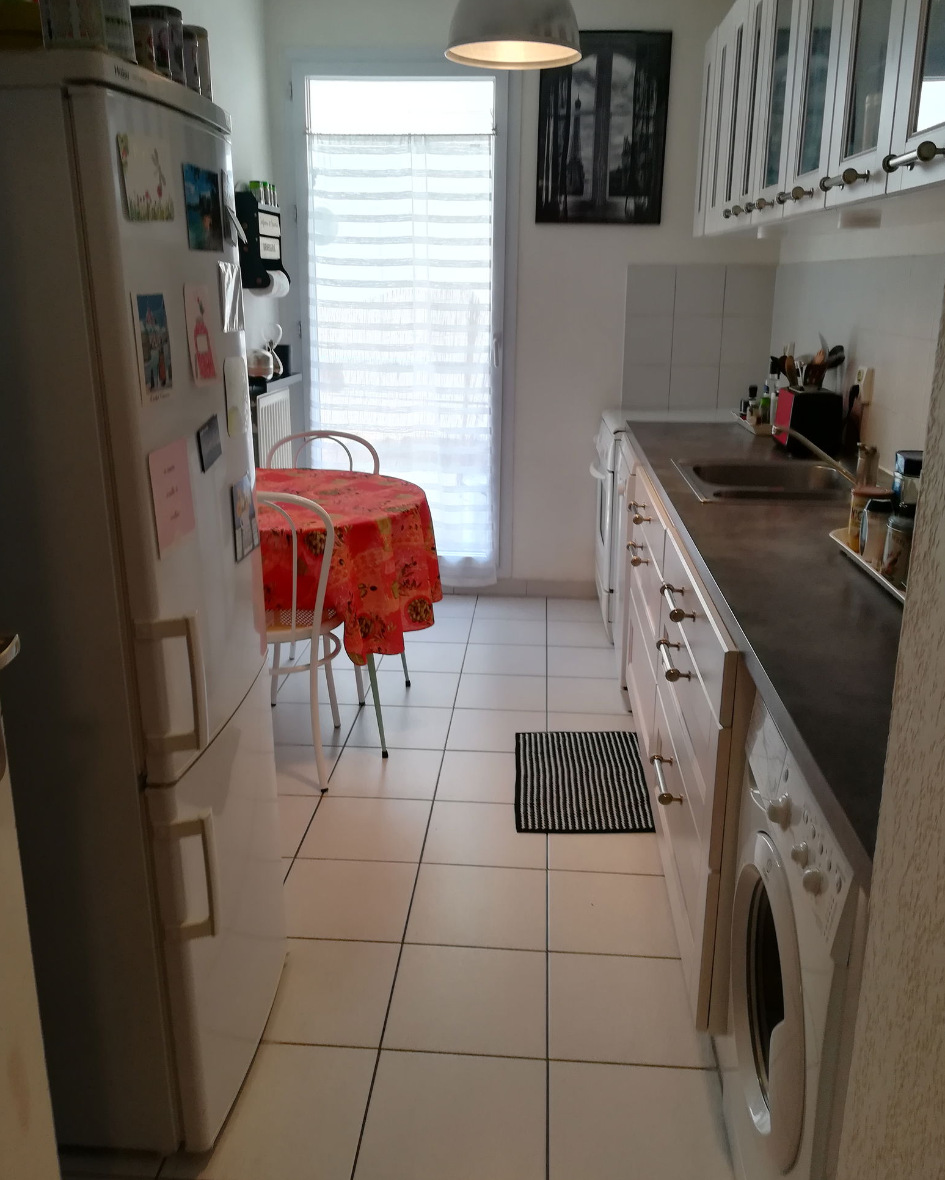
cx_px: 475
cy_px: 559
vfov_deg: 62.2
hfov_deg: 51.5
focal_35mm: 28
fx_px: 979
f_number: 2.2
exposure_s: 1/50
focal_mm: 3.83
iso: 80
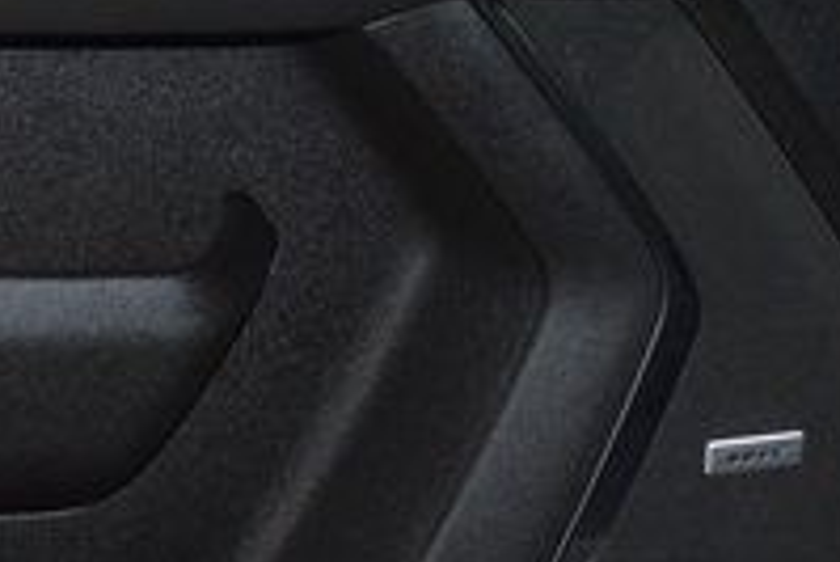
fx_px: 2709
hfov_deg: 16.8
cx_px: -177
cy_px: 61
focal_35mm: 116
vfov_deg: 11.8
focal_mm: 24
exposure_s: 1/125
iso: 2000
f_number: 3.8
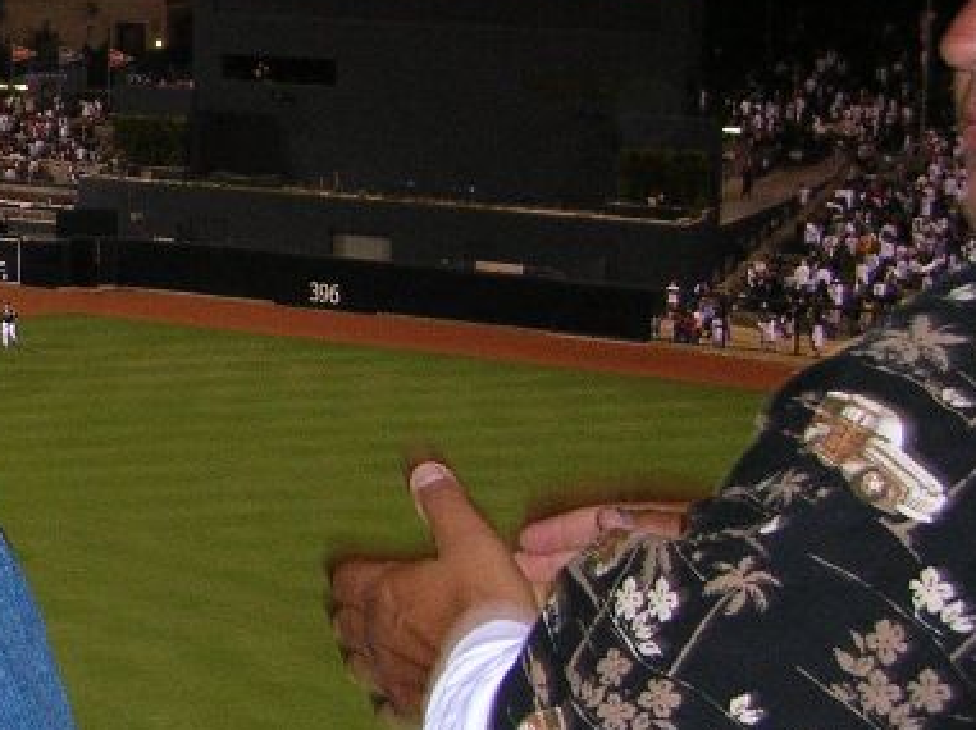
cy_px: 448
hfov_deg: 17.1
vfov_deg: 14.1
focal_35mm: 105
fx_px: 2958
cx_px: -456
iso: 72
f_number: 2.8
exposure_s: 1/60.1
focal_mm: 5.8
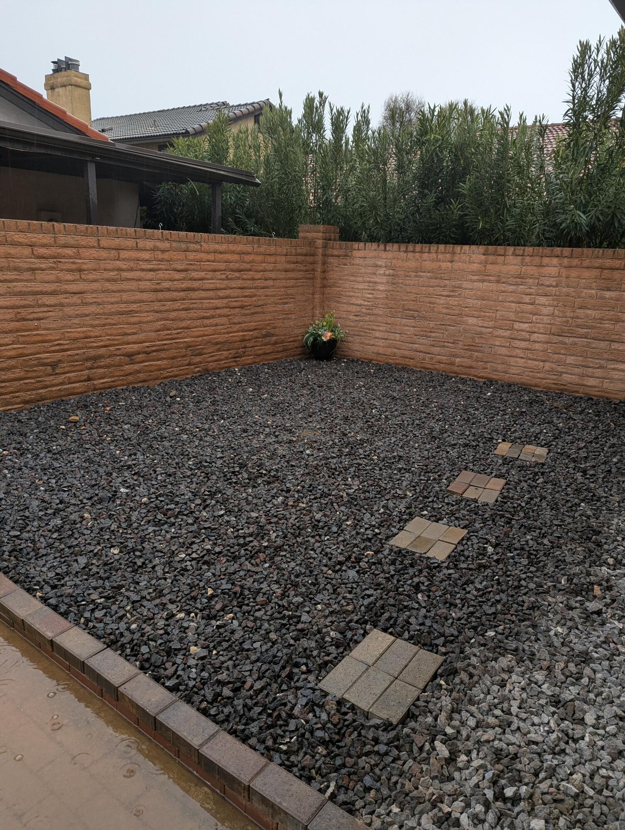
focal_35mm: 24
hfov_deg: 56.9
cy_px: 415
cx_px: 312
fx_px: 577
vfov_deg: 71.5
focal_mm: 6.81
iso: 51
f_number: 1.85
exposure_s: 1/50.3
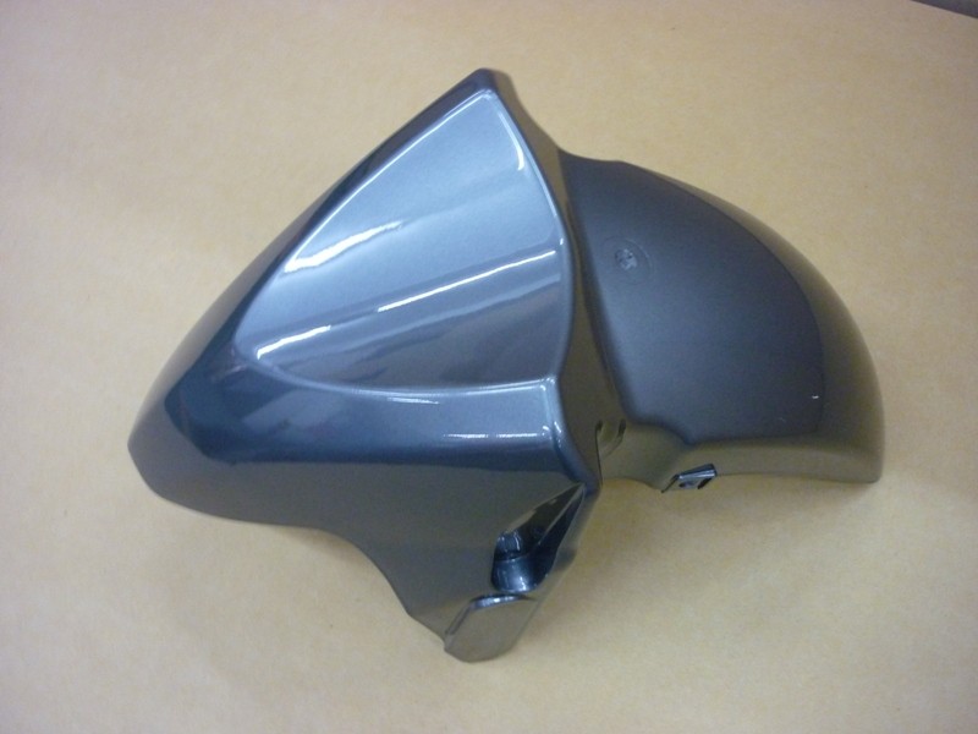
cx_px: 489
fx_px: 932
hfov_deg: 55.4
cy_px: 367
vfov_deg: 42.9
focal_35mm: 33
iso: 400
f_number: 2.8
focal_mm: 5.5
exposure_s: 1/15
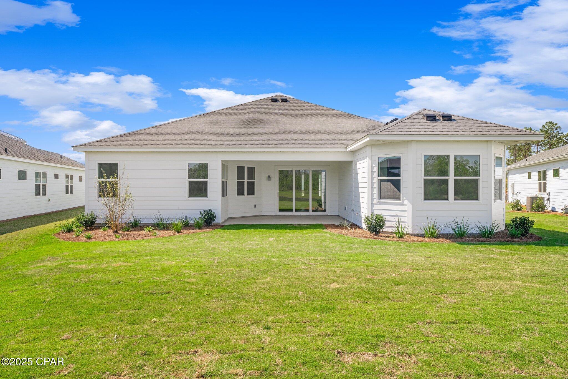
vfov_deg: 53.1
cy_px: 190
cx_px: 284
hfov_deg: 73.7
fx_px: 379
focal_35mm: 24
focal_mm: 24
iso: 500
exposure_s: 1/80
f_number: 10
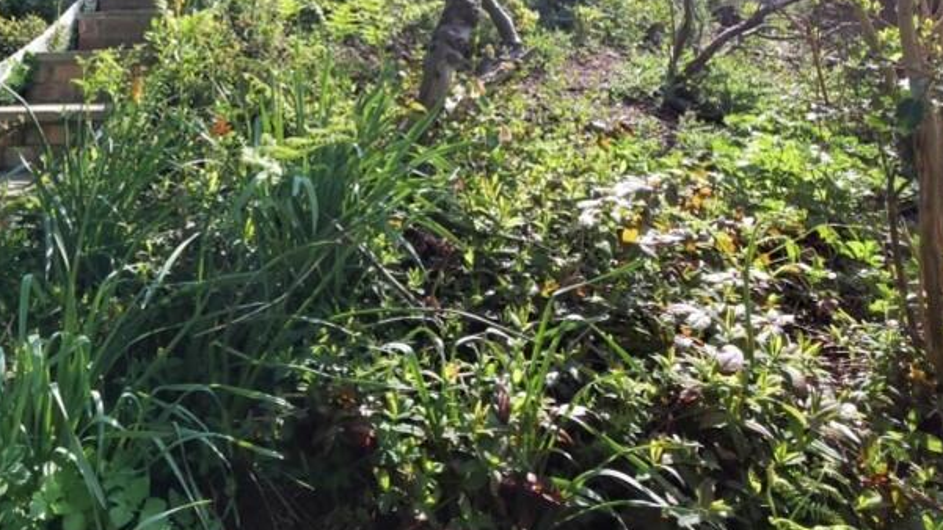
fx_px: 650
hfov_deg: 68.2
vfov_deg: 39.9
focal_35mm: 26
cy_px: 21
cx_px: 259
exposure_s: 1/320
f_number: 7.1
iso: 200
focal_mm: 7
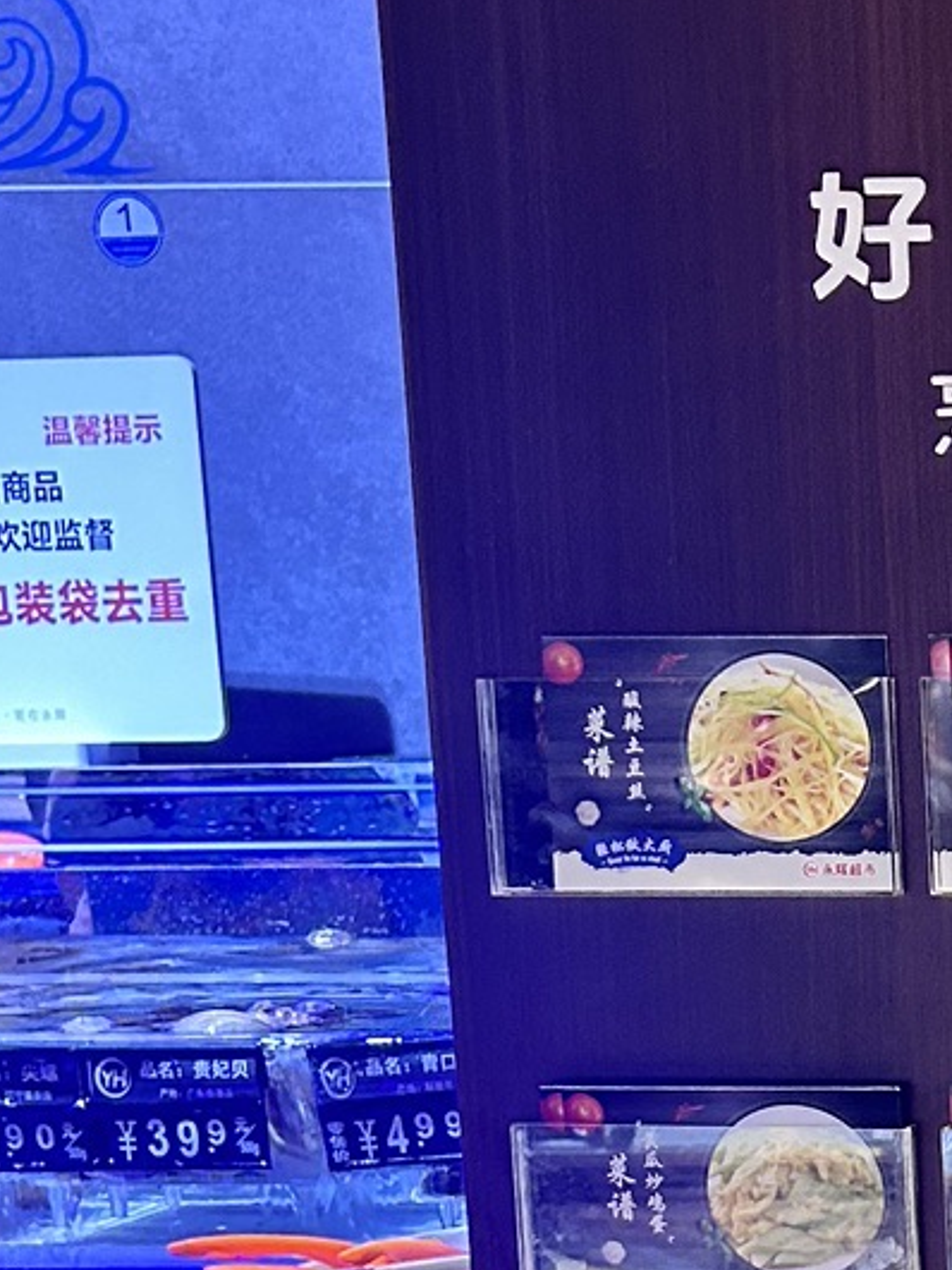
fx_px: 3595
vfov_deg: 18.8
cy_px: 1576
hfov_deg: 14.1
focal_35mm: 98
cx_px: 1452
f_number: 1.5
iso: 125
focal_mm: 5.7
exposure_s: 1/50
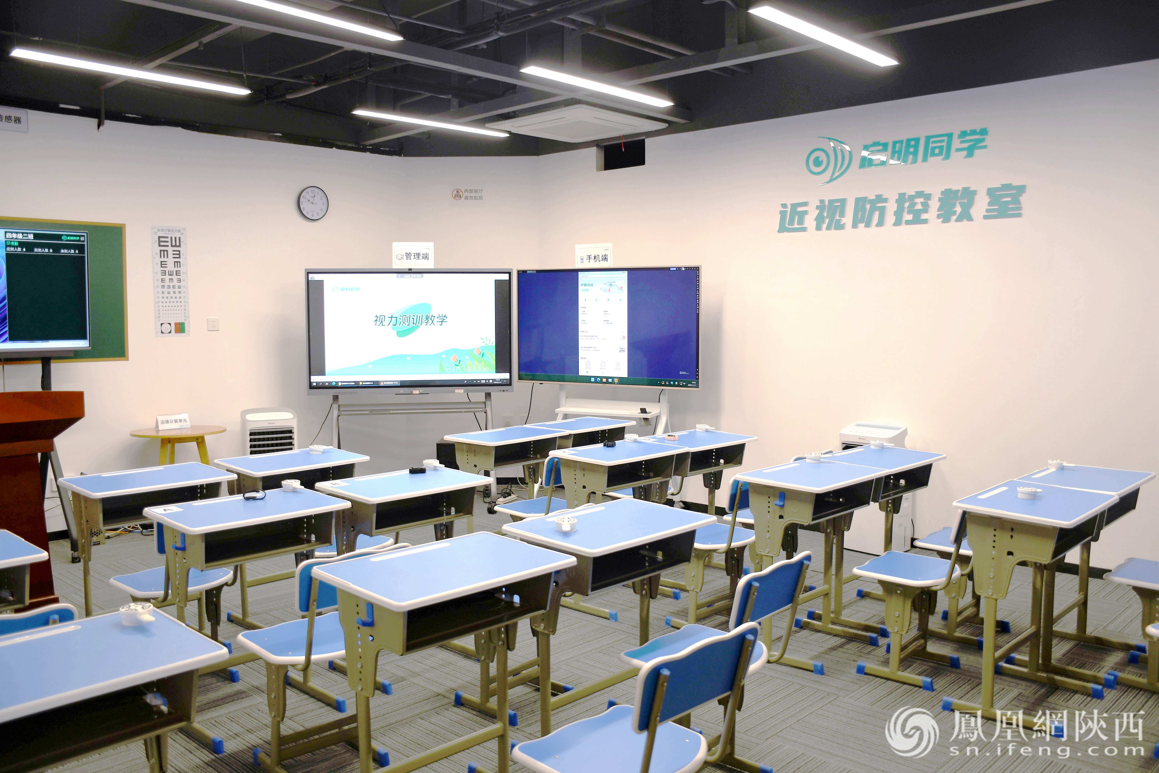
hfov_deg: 67.4
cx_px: 580
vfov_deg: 47.9
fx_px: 869
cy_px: 386
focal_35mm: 27
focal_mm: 18
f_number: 3.5
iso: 100
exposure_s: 1/30
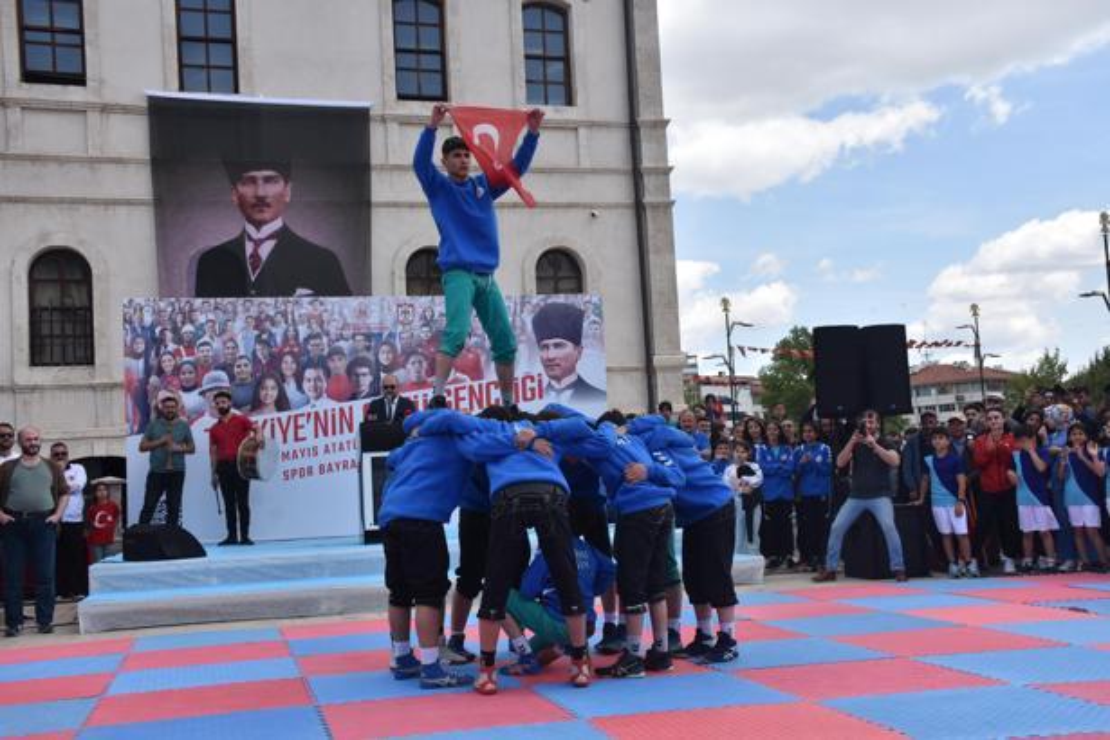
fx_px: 1249
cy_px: 370
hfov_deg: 47.9
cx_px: 555
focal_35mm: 40
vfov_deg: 33.0
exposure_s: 1/500
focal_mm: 27
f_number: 8
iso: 200
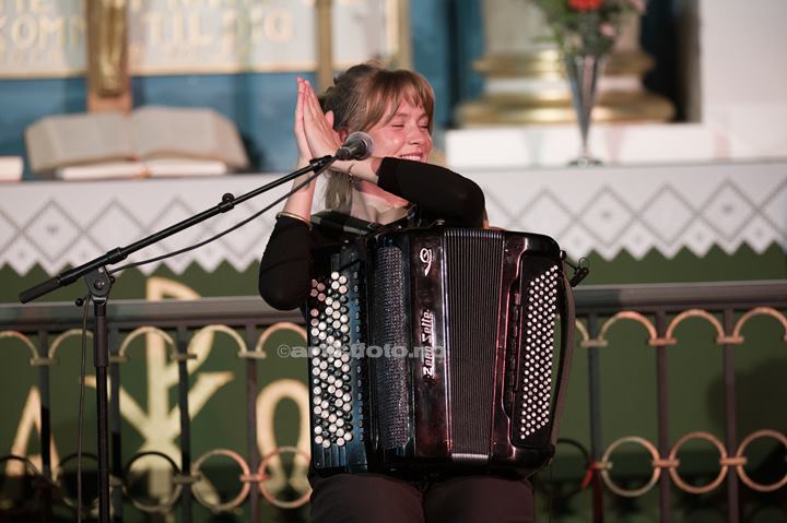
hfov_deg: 6.9
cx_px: 394
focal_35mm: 300
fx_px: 6554
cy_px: 262
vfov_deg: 4.6
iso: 3200
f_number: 2.8
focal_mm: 300
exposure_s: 1/640
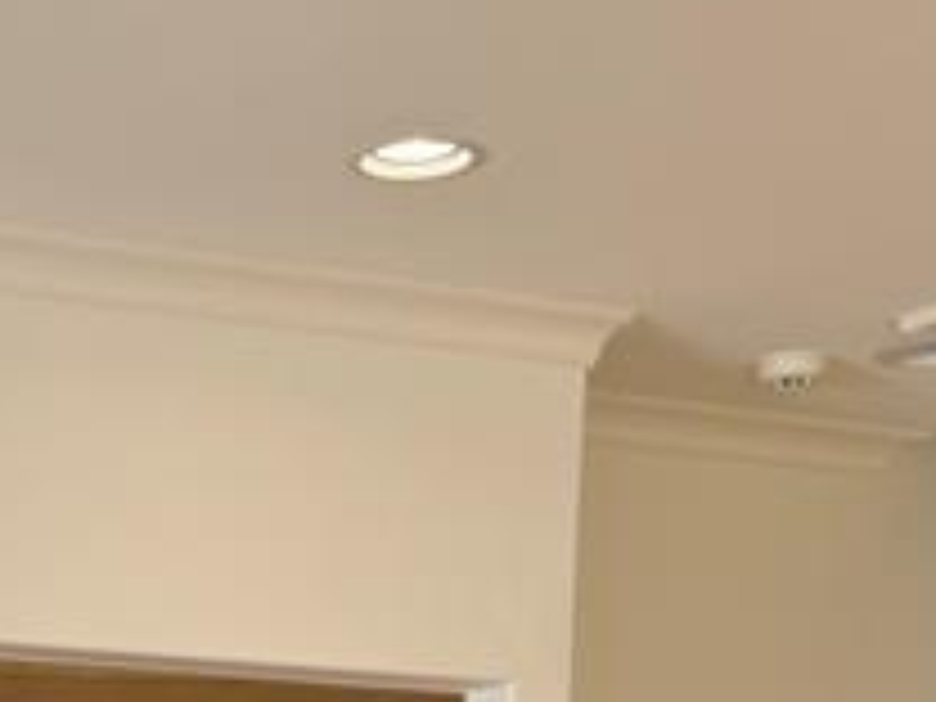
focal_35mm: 118
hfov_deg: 15.6
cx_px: -378
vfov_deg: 11.6
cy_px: 1296
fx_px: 3191
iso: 64
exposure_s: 1/120
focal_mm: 6.76
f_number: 1.78
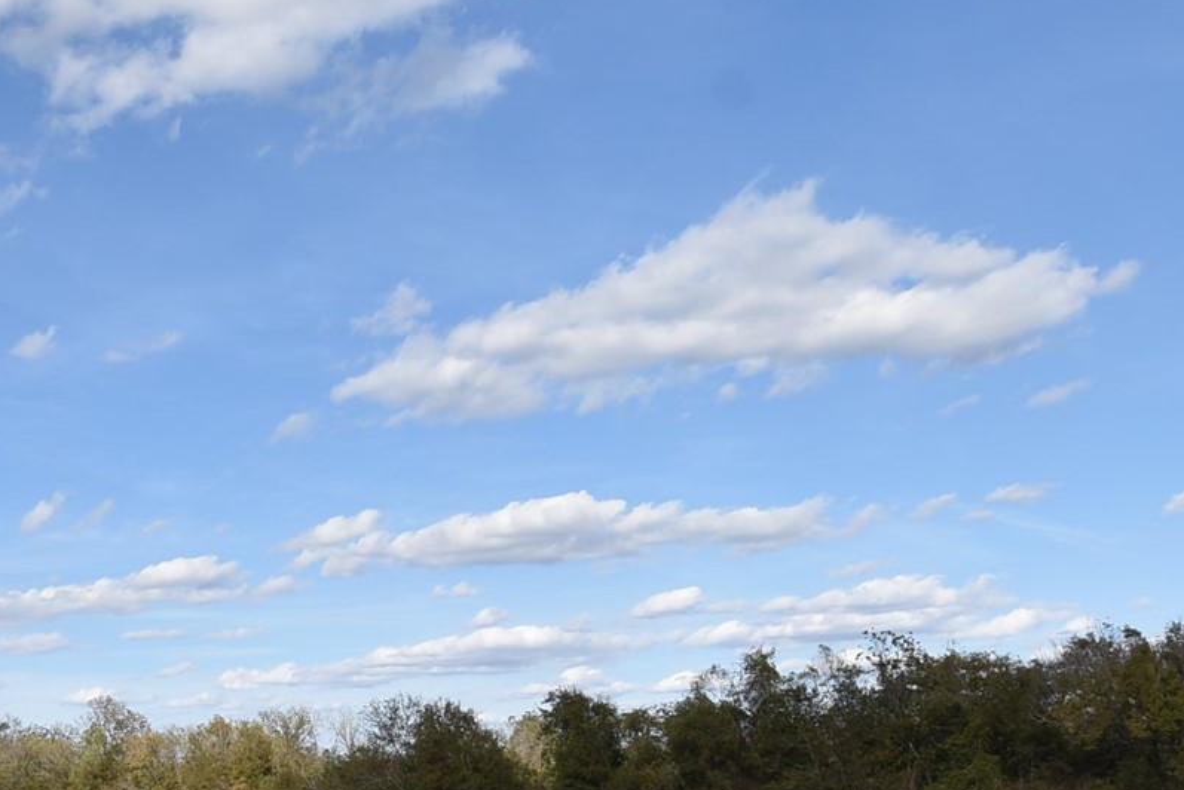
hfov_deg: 36.8
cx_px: 39
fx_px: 1612
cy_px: 758
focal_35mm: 49
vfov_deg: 26.3
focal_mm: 12
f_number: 8
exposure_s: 1/250
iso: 100
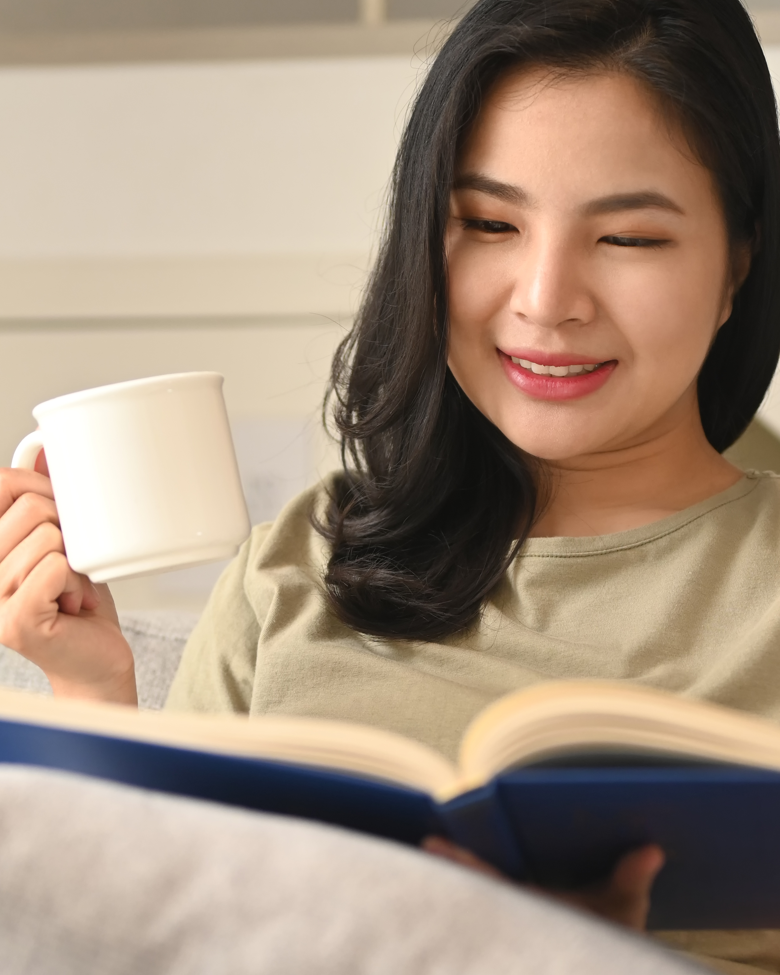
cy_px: 890
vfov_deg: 15.2
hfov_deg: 12.3
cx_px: 308
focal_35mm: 125
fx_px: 3607
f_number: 2
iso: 400
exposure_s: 1/500
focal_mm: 50
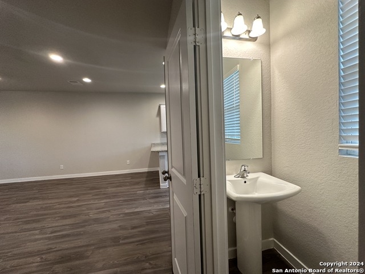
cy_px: 137
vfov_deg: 85.7
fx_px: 148
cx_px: 182
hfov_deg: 102.1
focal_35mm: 14
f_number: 2.2
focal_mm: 2.22
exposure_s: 1/120
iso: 250
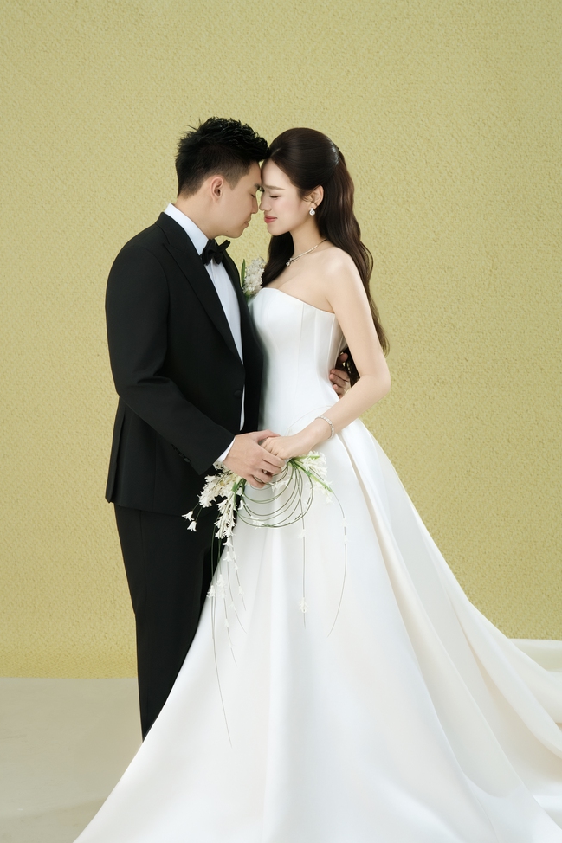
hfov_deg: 22.3
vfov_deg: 32.9
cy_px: 423
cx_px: 278
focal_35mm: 61
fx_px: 1429
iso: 400
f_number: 8
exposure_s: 1/160
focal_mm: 60
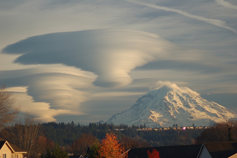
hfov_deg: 13.1
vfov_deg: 8.7
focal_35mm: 158
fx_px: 1036
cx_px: 118
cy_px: 79
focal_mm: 105
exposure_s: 1/320
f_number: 4.2
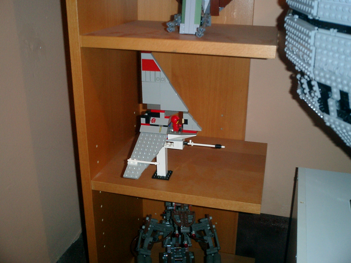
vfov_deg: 39.7
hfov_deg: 51.4
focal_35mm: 36
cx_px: 176
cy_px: 132
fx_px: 365
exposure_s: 1/30
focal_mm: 7.5
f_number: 3.2
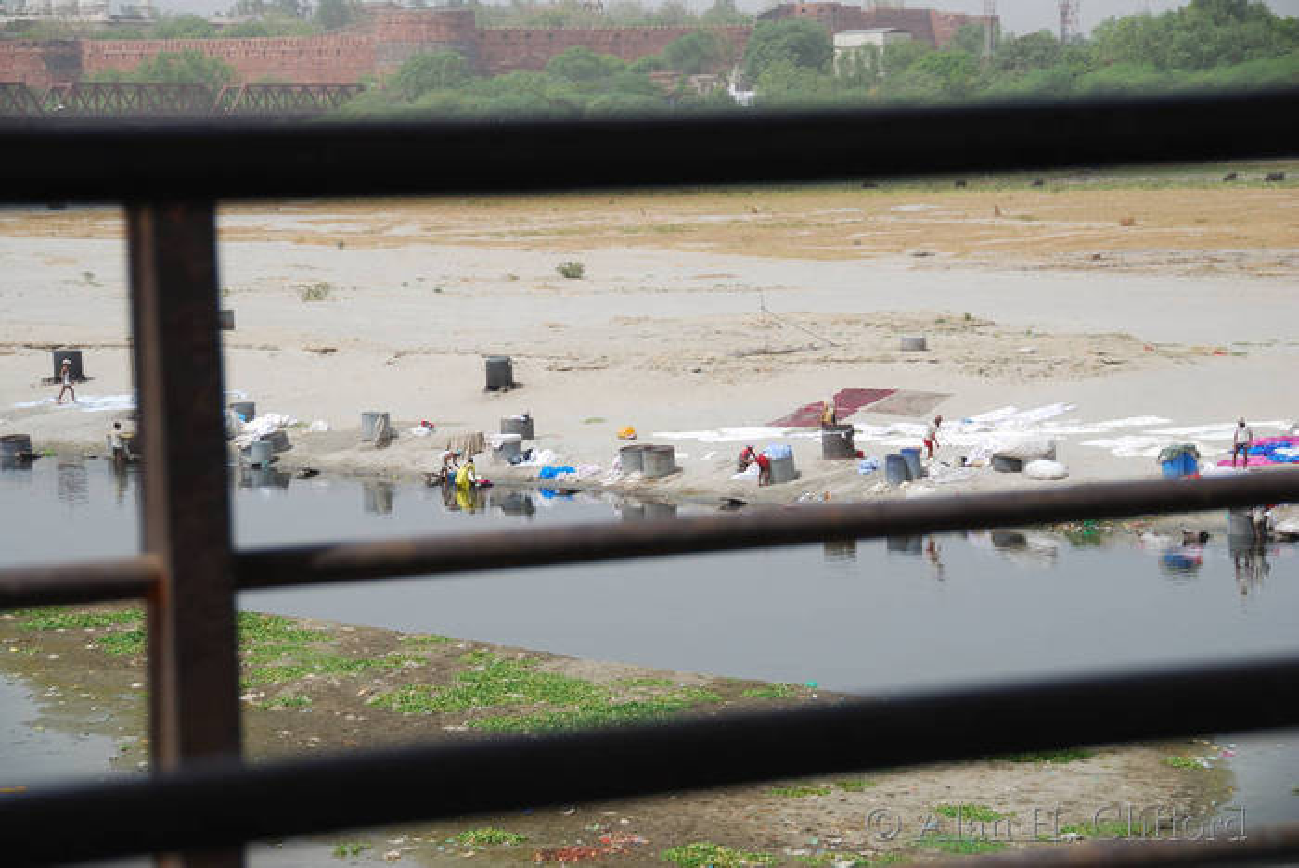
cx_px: 650
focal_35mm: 98
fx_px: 3521
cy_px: 434
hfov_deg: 20.9
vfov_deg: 14.1
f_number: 5.6
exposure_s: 1/500
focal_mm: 65
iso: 100
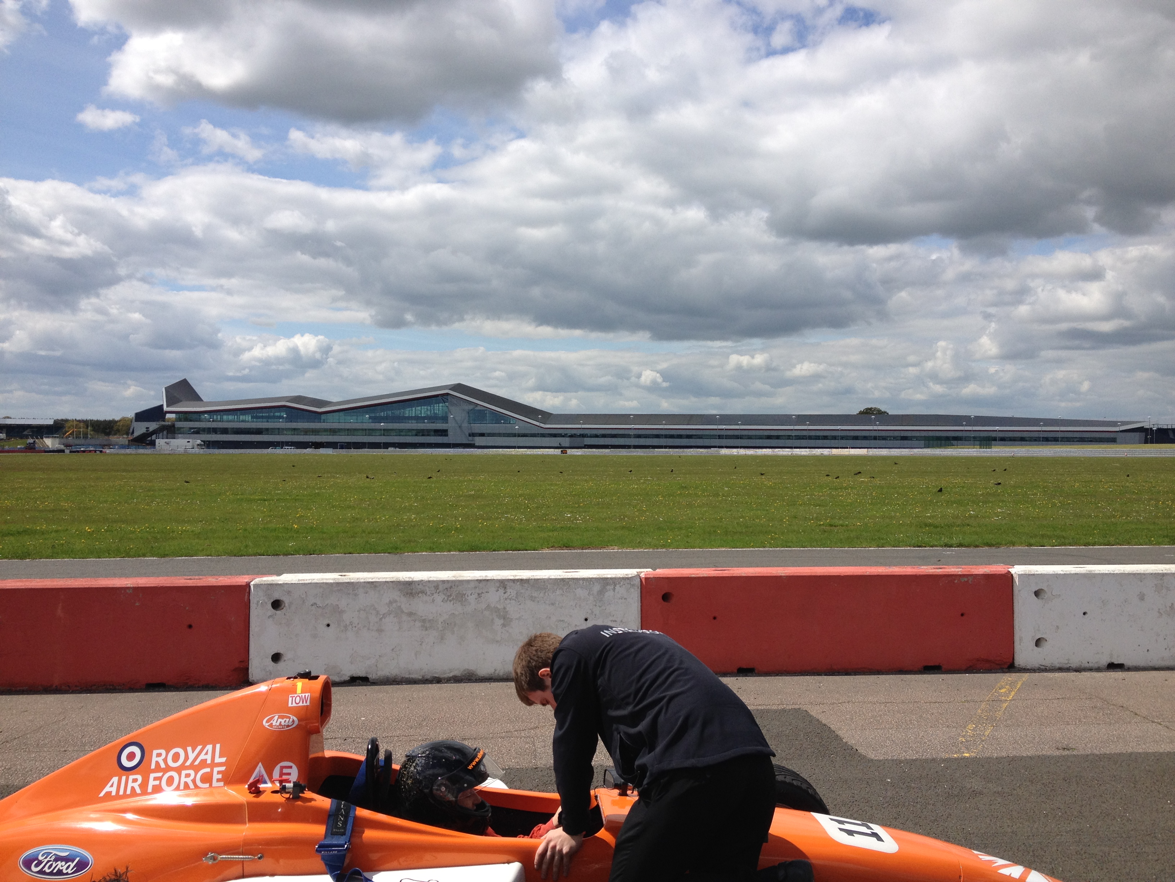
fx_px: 1188
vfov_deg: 40.7
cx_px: 588
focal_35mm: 35
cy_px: 441
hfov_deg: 52.6
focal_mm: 4.28
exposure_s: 1/2404
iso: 64
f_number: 2.4
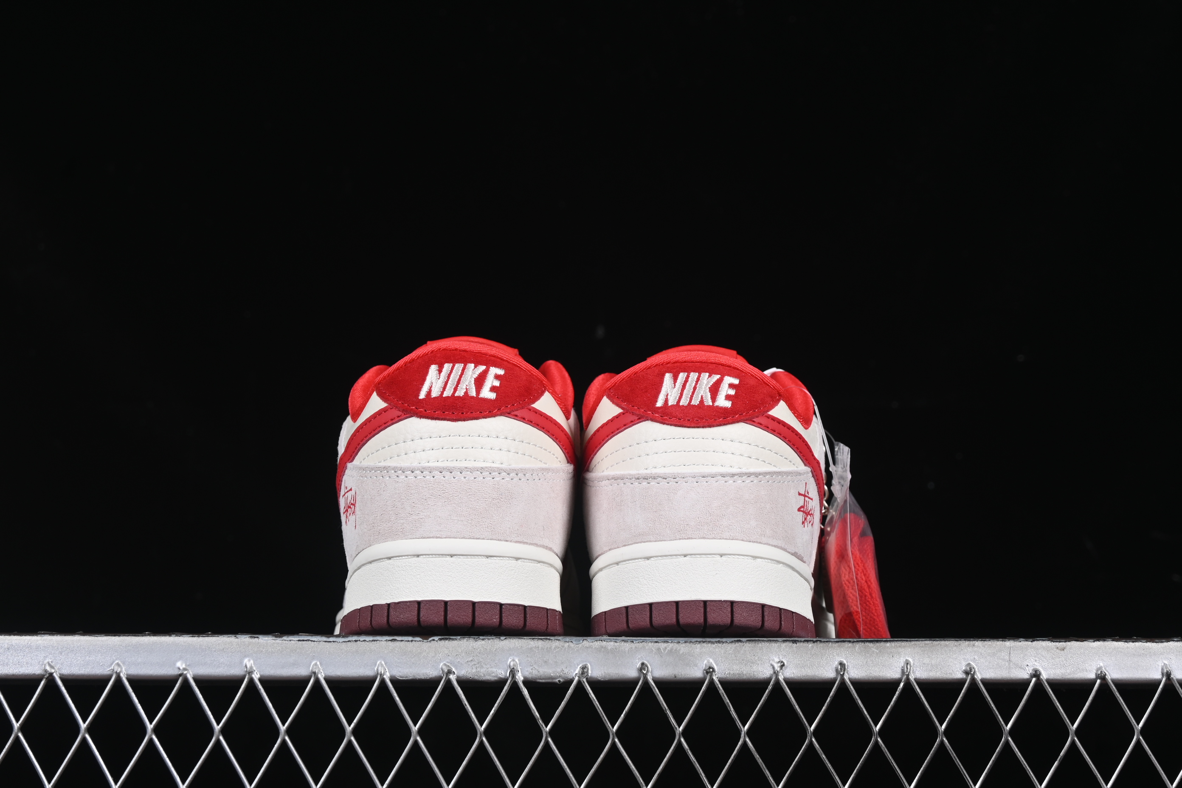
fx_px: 2462
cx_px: 591
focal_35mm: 75
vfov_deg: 18.2
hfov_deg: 27.0
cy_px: 394
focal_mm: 50
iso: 160
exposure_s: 1/80
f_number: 8
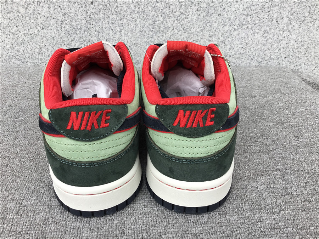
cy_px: 120
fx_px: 286
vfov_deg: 45.4
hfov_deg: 58.4
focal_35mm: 31
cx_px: 160
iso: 25
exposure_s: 1/100
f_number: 2.4
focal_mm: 3.3
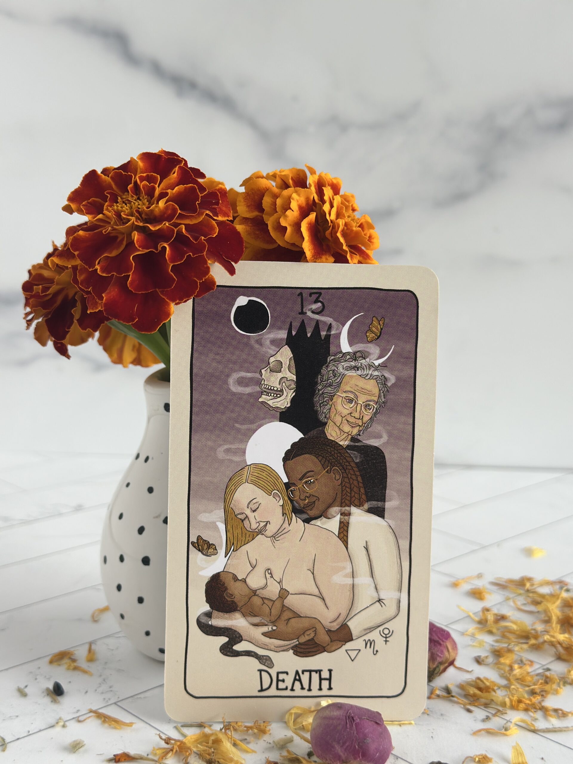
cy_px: 382
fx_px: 1059
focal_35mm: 48
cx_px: 286
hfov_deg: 30.3
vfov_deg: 39.7
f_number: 1.78
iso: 80
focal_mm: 6.86
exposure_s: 1/199
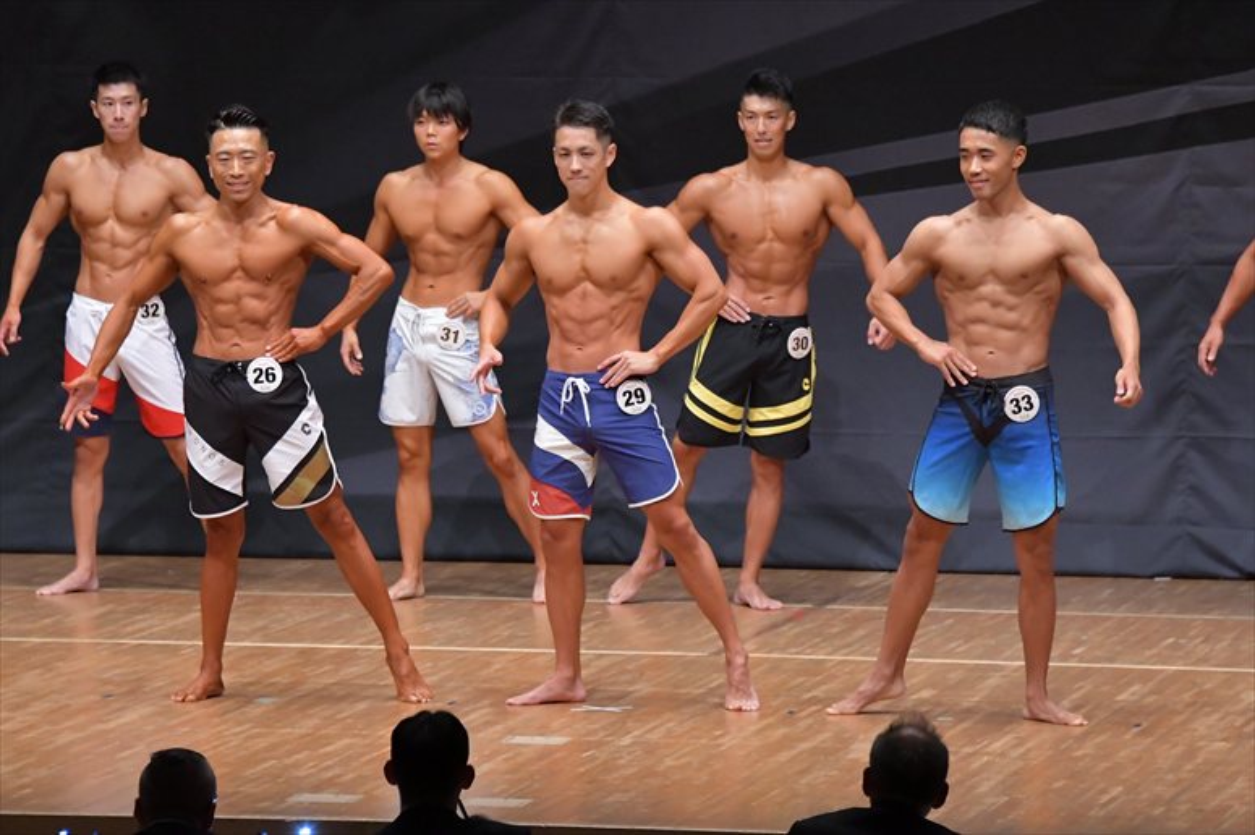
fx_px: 7840
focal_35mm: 225
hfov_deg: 9.2
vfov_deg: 6.1
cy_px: 418
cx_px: 628
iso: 6400
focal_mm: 150
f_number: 5.6
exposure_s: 1/400
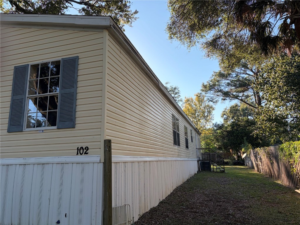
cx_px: 150
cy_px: 112
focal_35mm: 26
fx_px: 225
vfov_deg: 53.1
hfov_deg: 67.3
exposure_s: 1/1217
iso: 64
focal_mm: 5.96
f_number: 1.6
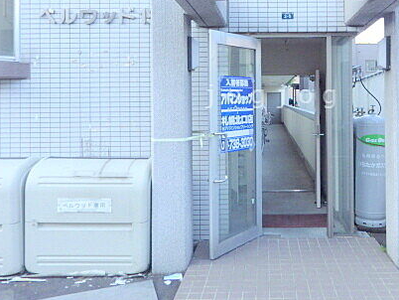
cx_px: 273
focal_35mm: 35
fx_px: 404
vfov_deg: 40.2
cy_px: 96
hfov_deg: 51.4
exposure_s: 1/80
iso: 100
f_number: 3.1
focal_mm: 4
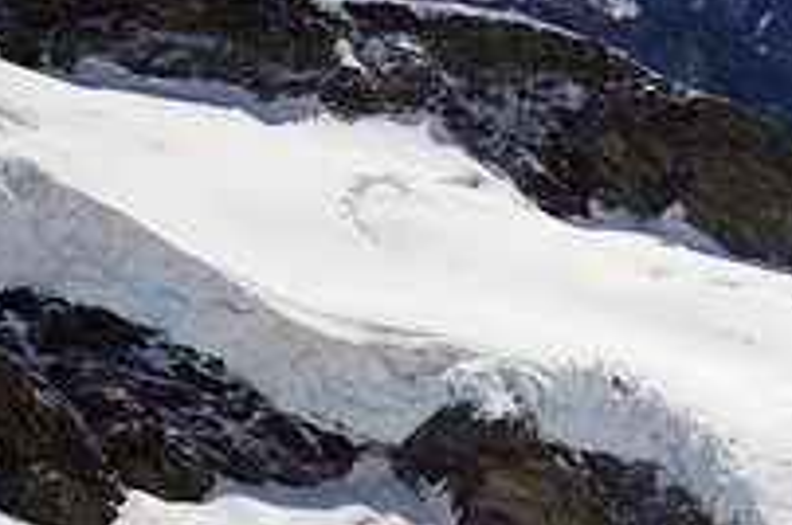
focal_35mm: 226
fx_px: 4964
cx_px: 1231
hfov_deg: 8.9
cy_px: 443
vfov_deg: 6.1
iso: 320
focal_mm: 38
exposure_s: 1/8000
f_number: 4.5
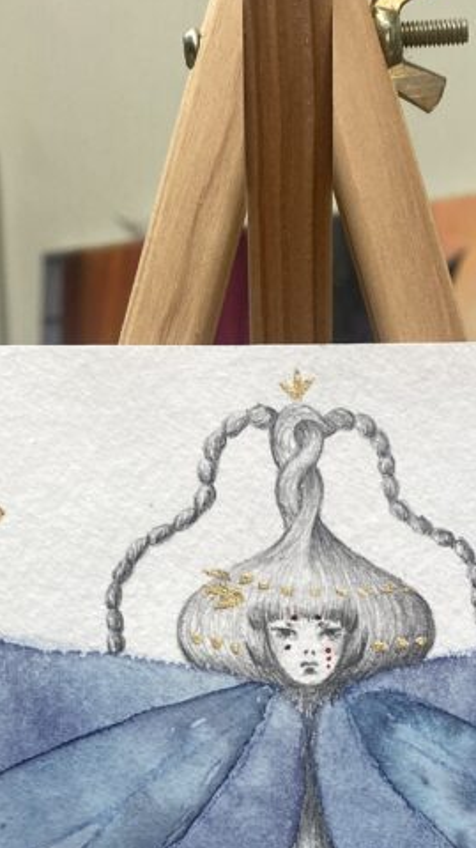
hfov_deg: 17.7
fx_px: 1528
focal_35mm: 68
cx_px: 308
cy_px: 723
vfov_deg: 30.0
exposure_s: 1/100
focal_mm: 3.99
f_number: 1.8
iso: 80
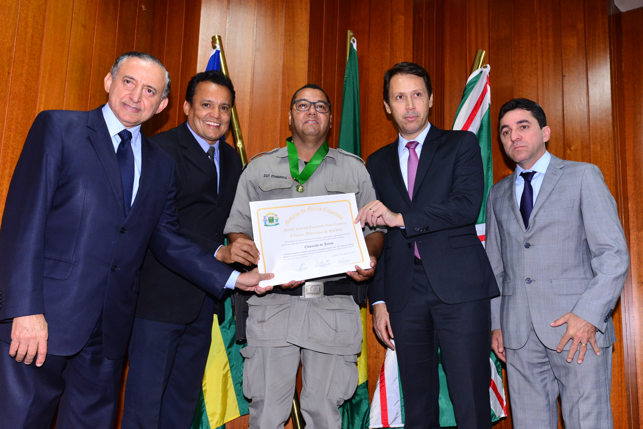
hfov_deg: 54.4
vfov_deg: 37.9
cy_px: 214
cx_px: 322
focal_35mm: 35
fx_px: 625
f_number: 5.6
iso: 1600
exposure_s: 1/125
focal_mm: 35
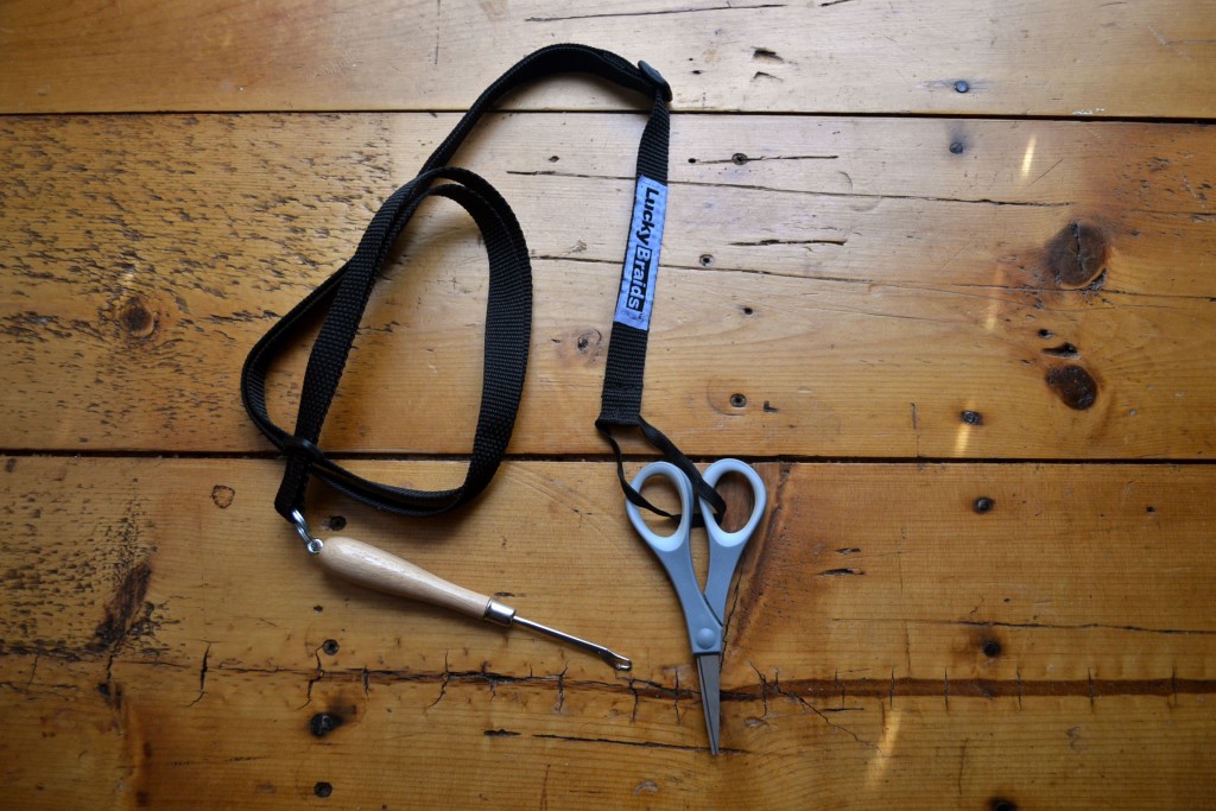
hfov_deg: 57.2
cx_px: 608
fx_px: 1115
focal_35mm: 33
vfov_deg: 40.0
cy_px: 406
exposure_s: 1/40
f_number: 3.8
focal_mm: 22
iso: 400
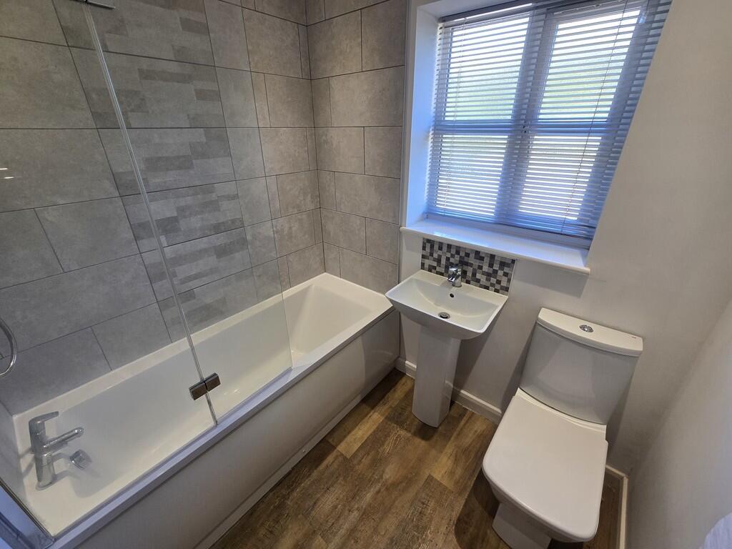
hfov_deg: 106.2
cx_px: 366
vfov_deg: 89.9
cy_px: 274
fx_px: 275
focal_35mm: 13
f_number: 2.2
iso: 64
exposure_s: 1/100
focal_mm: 2.2
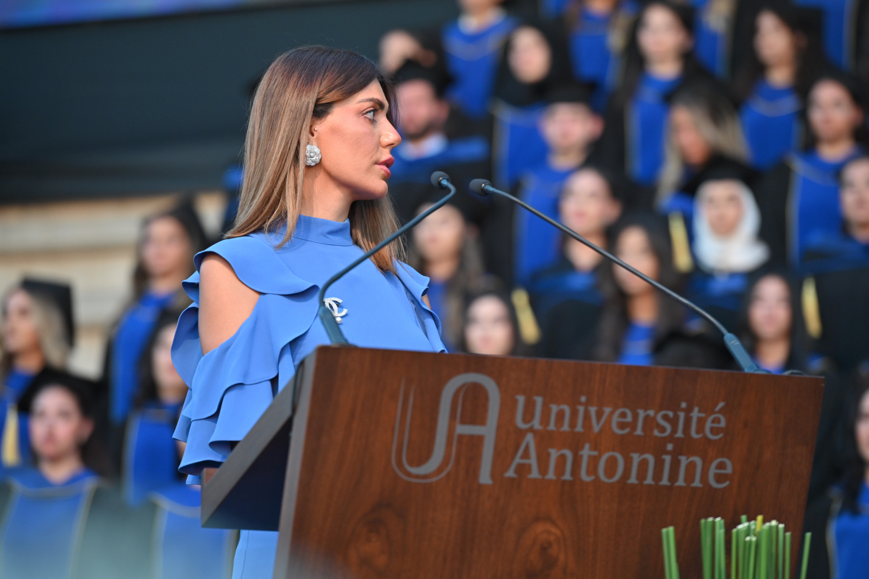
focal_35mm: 190
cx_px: 434
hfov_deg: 10.8
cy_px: 290
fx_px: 4584
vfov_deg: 7.2
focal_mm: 190
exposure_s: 1/400
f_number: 4
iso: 1250
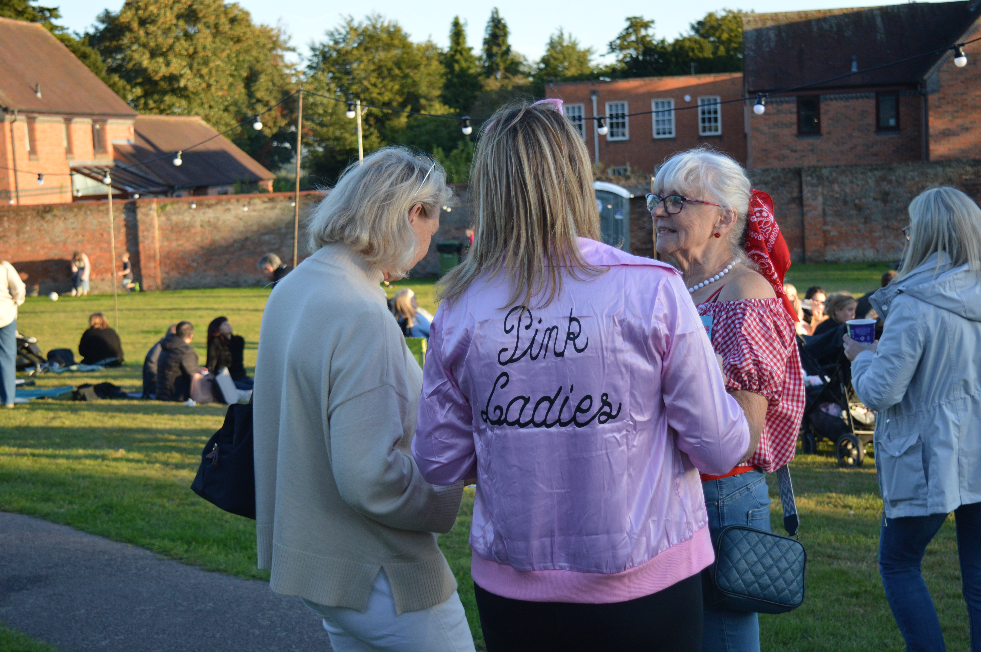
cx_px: 490
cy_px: 326
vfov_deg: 23.7
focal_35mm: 57
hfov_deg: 35.1
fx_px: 1552
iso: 500
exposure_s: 1/500
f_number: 4.8
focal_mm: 38
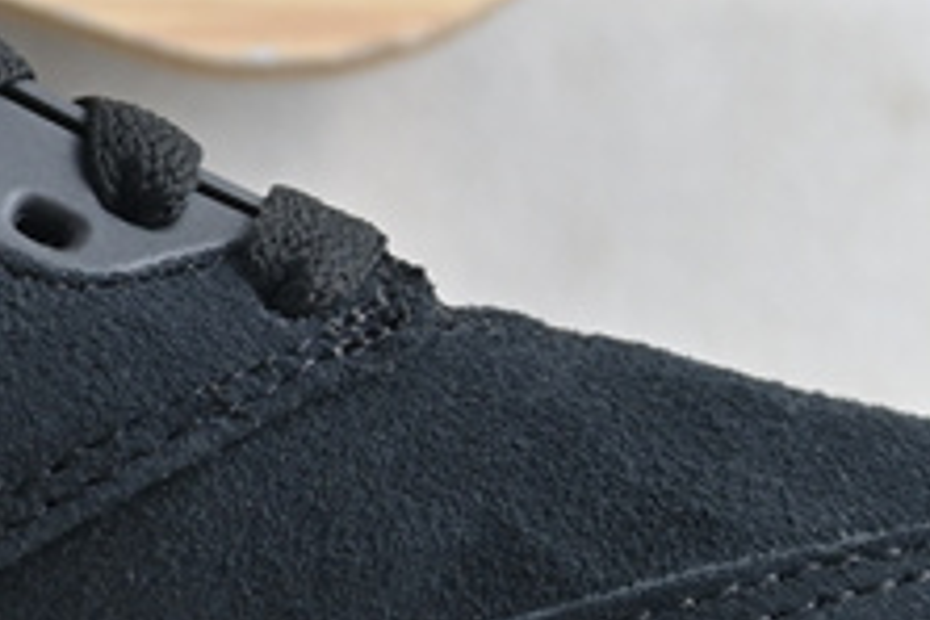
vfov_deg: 6.1
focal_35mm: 223
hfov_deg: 8.9
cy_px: 197
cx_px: -674
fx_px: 5770
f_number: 4.5
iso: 160
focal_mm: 27.5
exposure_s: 1/50
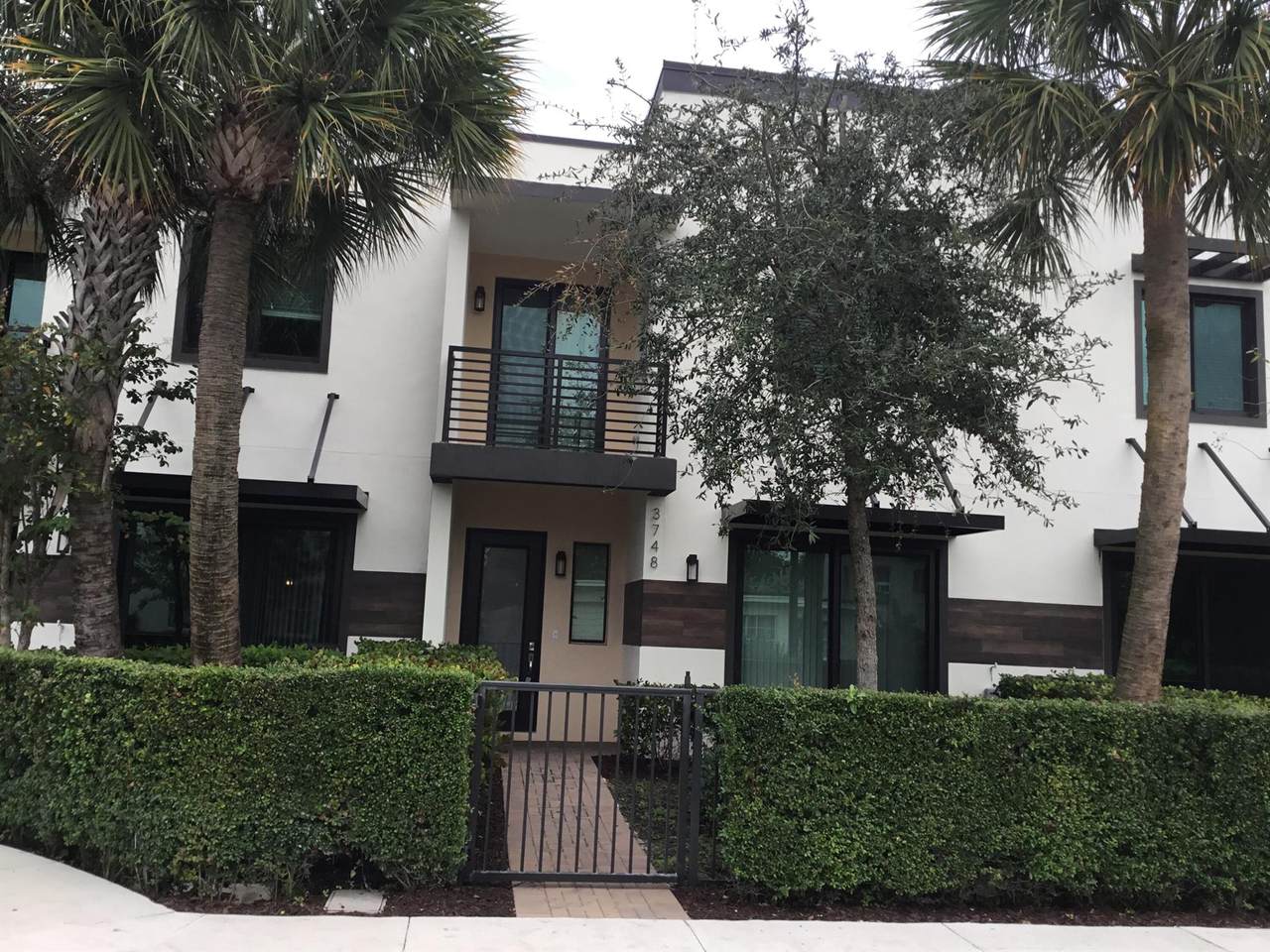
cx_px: 635
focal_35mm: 31
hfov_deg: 58.4
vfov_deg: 45.4
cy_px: 476
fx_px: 1137
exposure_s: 1/194
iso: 25
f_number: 2.4
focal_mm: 3.3
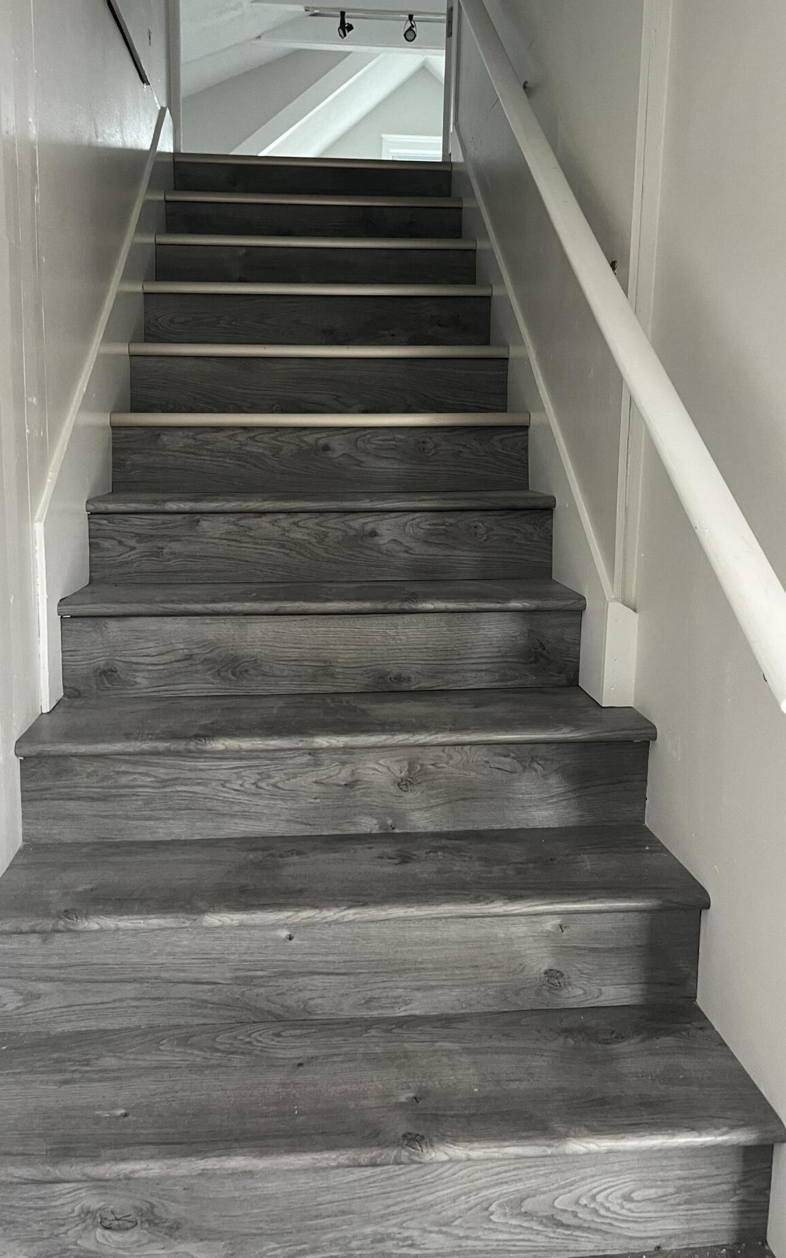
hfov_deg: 41.8
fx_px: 1028
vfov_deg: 62.9
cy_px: 603
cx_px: 358
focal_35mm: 30
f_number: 1.6
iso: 200
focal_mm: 5.1
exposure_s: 1/60
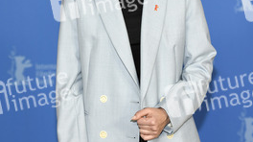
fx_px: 979
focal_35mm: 146
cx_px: 126
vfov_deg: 8.3
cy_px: 47
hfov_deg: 14.7
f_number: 3.5
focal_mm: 92
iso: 800
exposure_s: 1/250
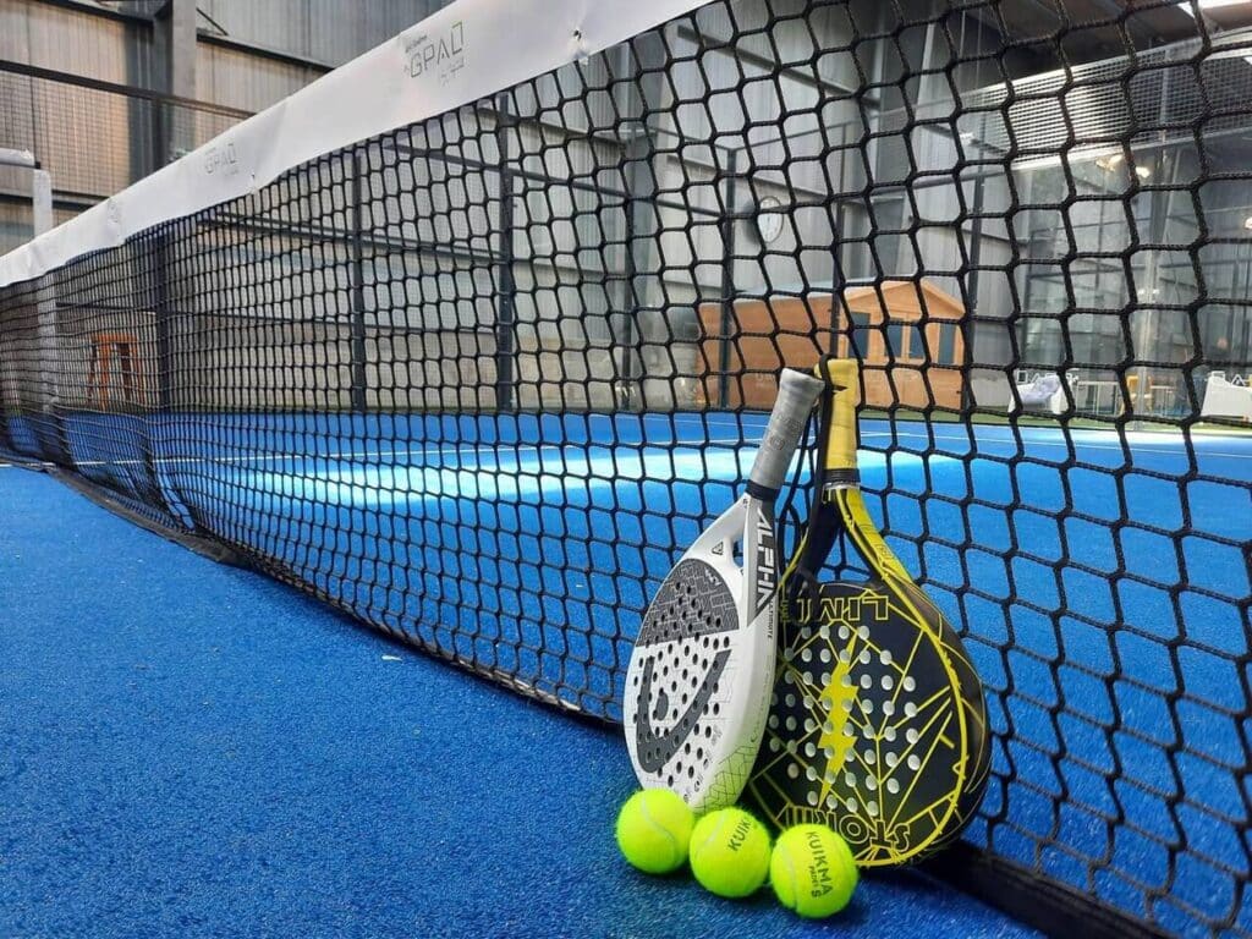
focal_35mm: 25
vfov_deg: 54.9
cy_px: 470
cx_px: 626
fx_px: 904
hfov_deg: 69.4
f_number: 2
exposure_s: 1/50
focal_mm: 4.6
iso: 80
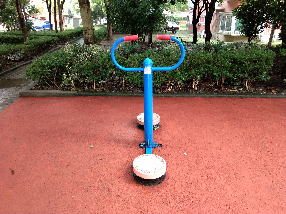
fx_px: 256
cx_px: 143
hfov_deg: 58.4
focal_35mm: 31
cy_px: 107
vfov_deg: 45.4
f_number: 2.2
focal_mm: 3.69
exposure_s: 1/33.3
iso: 500
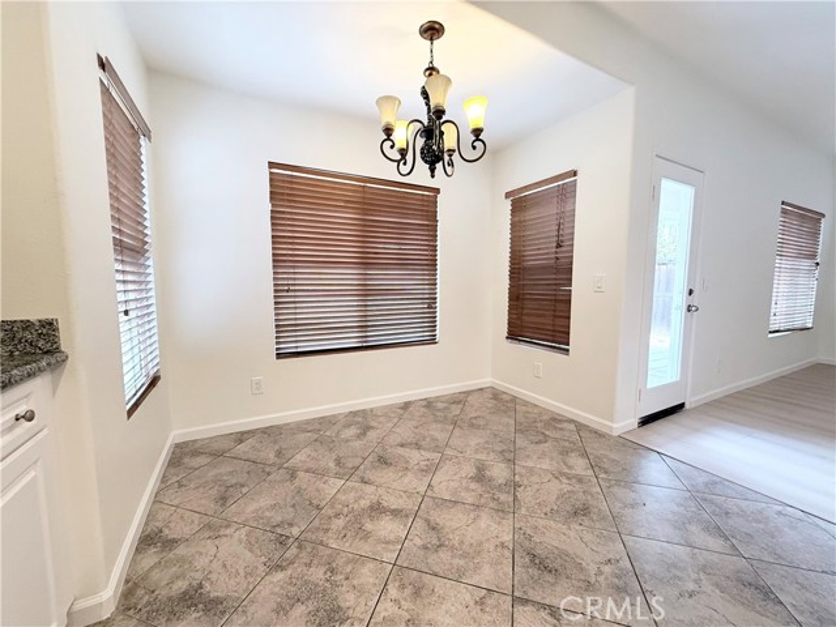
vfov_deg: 85.7
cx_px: 418
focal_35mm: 14
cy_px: 314
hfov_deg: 102.1
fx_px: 338
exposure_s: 1/120
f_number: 2.2
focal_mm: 2.22
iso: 320
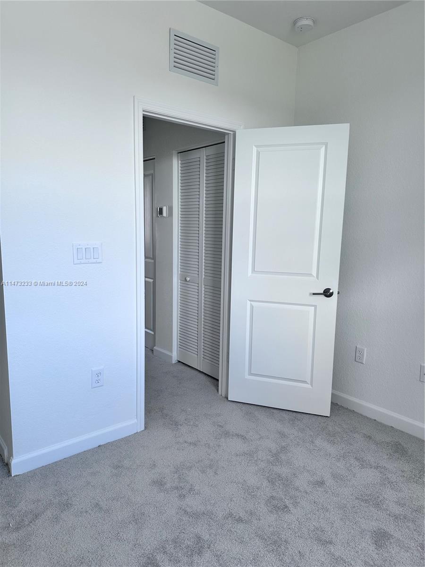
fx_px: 393
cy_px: 284
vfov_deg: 71.6
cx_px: 212
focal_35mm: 24
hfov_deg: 56.8
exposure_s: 1/121
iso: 80
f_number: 1.78
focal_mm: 6.86
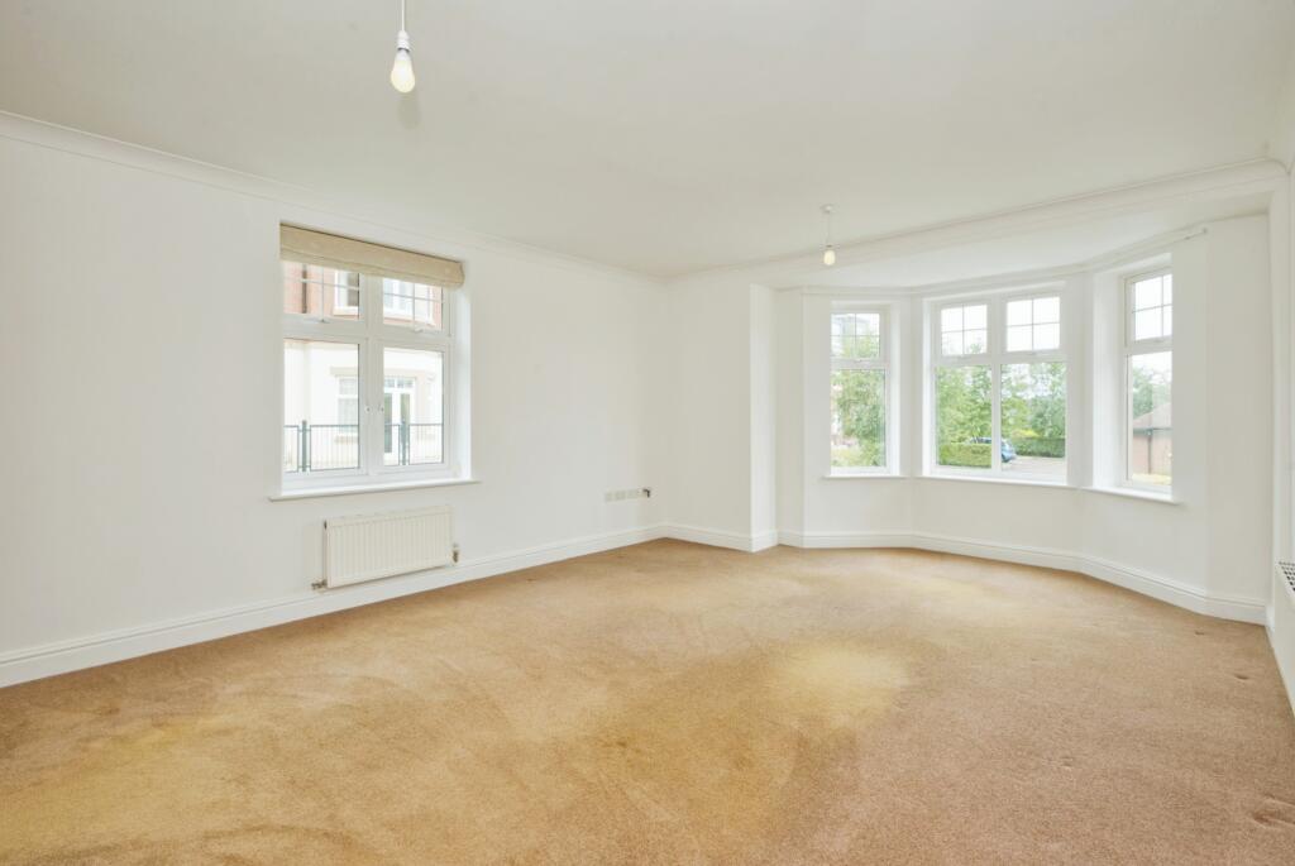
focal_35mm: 16
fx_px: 576
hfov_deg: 96.7
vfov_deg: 73.9
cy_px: 433
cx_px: 648
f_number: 9
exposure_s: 1/100
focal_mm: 16
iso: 400
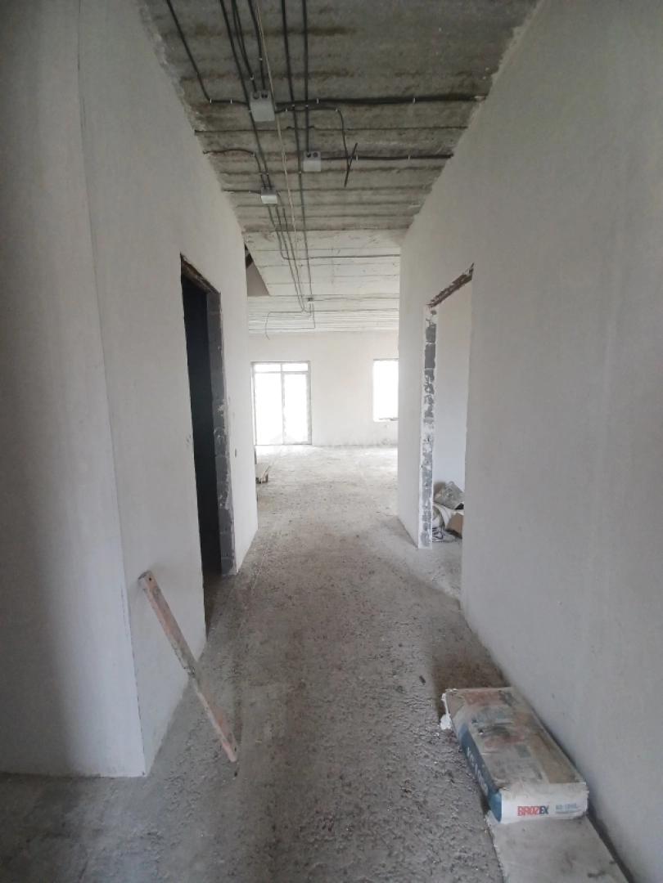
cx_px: 332
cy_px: 442
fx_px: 332
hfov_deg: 89.9
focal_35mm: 13
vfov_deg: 106.2
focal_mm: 1.42
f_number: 2.2
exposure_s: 1/50
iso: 80
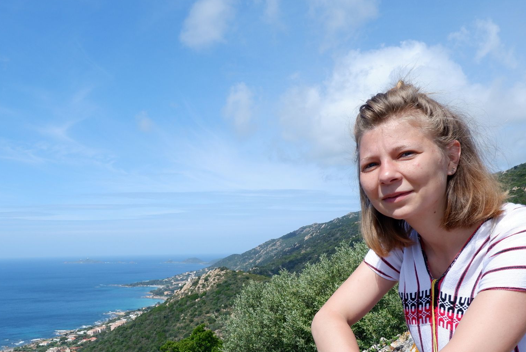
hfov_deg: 49.9
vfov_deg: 34.2
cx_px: 180
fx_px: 556
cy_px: 276
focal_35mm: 38
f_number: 8
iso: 400
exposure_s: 1/1100
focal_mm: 15
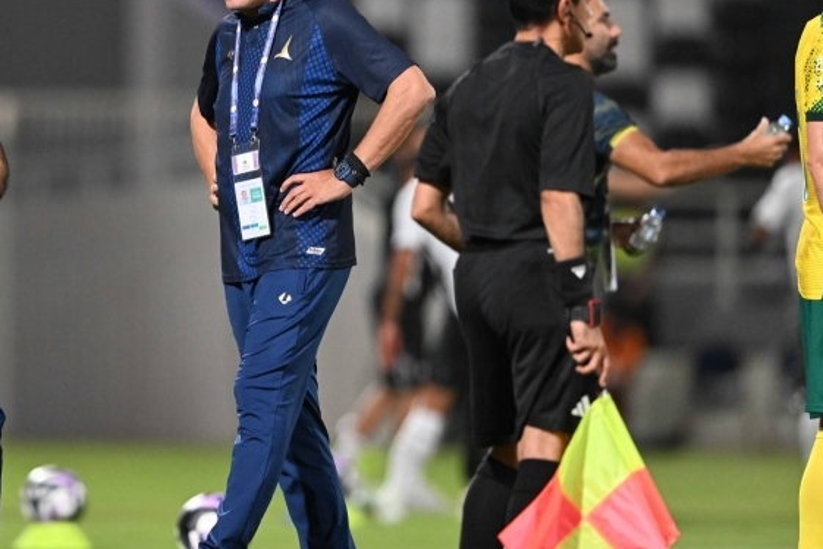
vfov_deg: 1.9
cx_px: 123
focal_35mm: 713
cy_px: 188
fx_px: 16299
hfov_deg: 2.9
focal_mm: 400
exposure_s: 1/1250
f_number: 3.2
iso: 3200
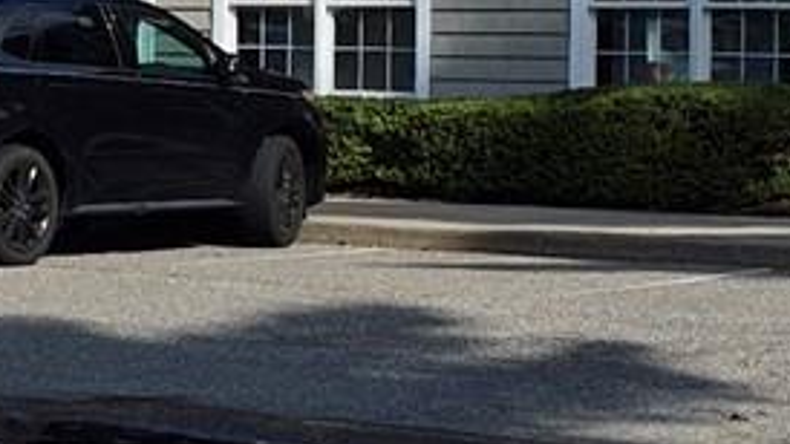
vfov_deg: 6.5
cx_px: -343
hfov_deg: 11.1
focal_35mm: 187
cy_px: 40
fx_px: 3916
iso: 64
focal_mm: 5.4
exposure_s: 1/7696
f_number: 1.8
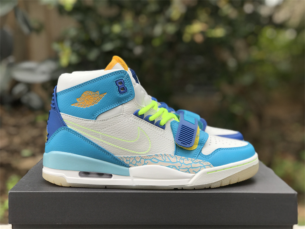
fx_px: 502
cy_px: 114
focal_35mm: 57
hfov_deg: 33.8
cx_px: 152
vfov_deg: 25.7
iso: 20
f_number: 2.8
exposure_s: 1/115
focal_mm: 6.6
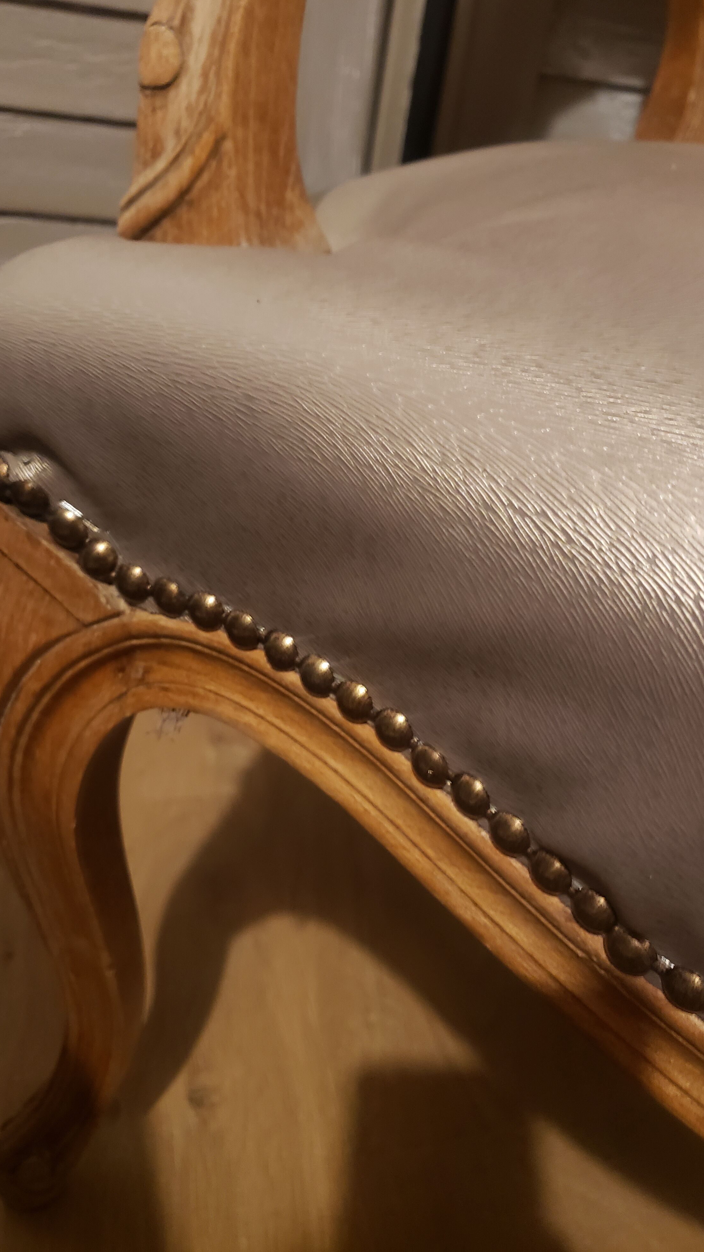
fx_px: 962
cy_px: 613
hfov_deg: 40.1
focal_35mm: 29
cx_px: 382
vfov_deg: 66.1
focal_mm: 4.3
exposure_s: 1/10
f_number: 1.5
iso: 250
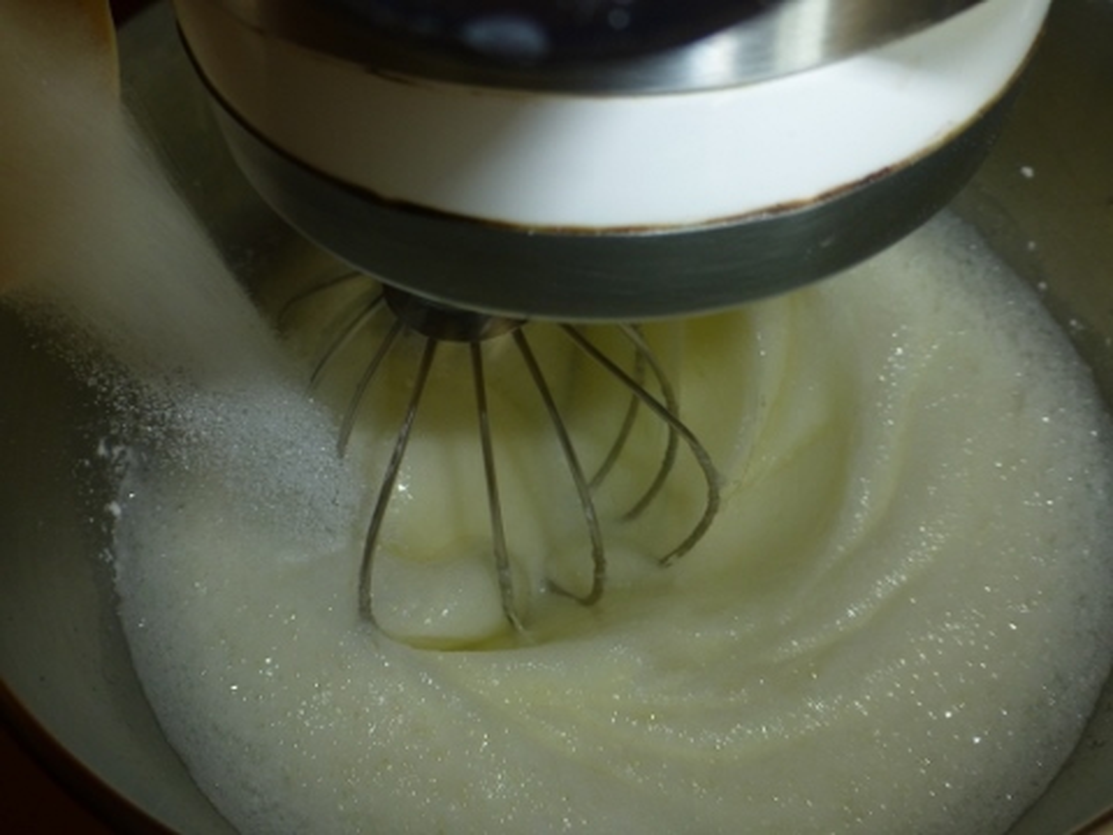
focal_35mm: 30
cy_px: 418
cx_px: 556
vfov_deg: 46.8
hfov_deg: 60.0
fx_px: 965
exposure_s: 1/60
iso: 160
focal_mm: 5.4
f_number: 3.6
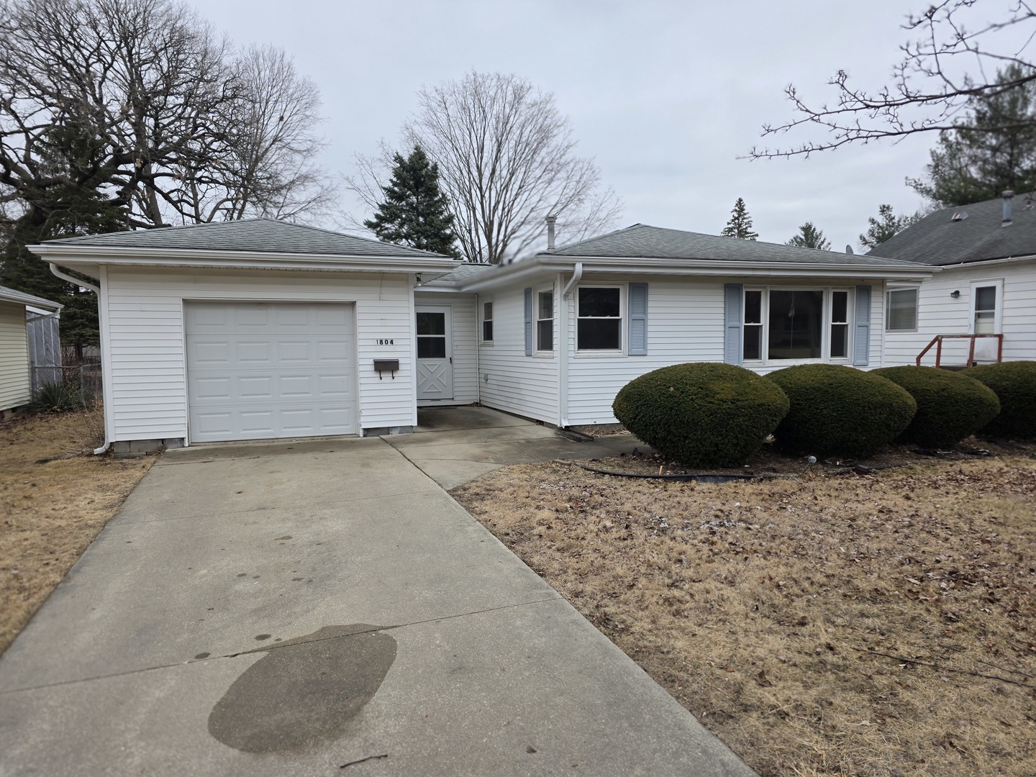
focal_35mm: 23
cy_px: 388
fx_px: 688
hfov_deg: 73.9
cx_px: 518
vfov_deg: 58.9
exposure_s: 1/4145
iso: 80
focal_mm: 6.3
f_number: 1.7
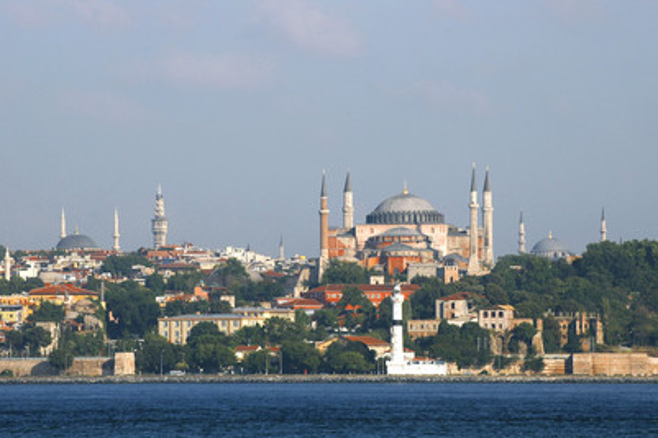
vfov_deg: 4.4
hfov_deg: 6.5
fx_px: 5755
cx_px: 314
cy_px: 221
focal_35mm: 315
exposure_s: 1/640
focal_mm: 200
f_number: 6.3
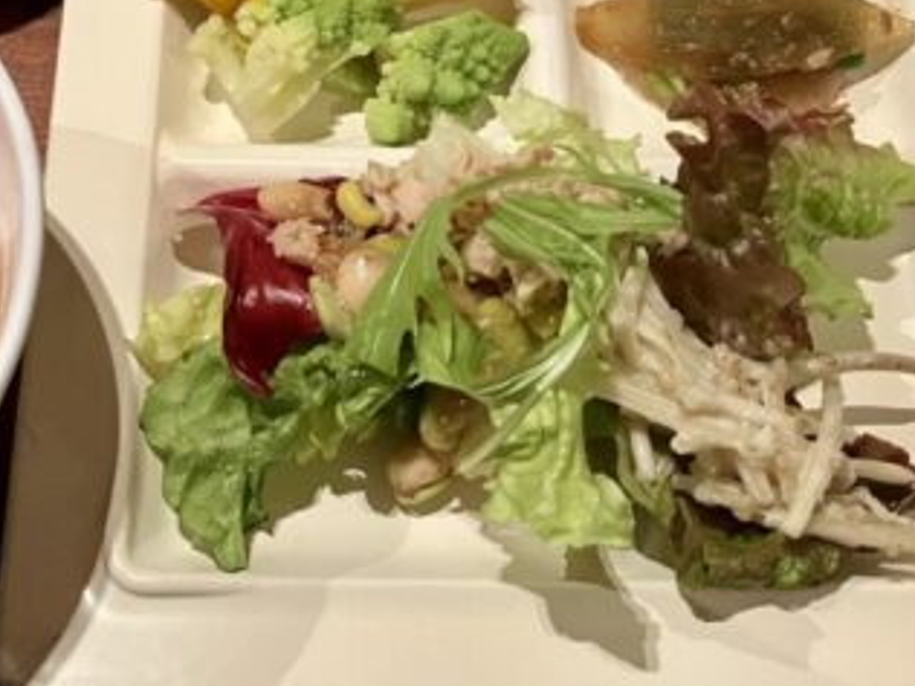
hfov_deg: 29.7
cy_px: -49
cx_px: 363
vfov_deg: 21.5
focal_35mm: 65
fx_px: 1718
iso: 320
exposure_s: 1/50
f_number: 1.8
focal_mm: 3.99
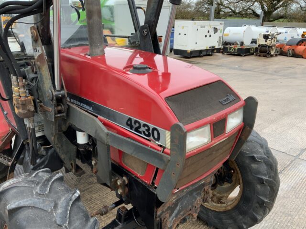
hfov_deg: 61.7
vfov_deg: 48.2
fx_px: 256
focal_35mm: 29
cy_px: 114
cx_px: 153
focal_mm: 3
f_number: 1.8
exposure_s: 1/122
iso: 32
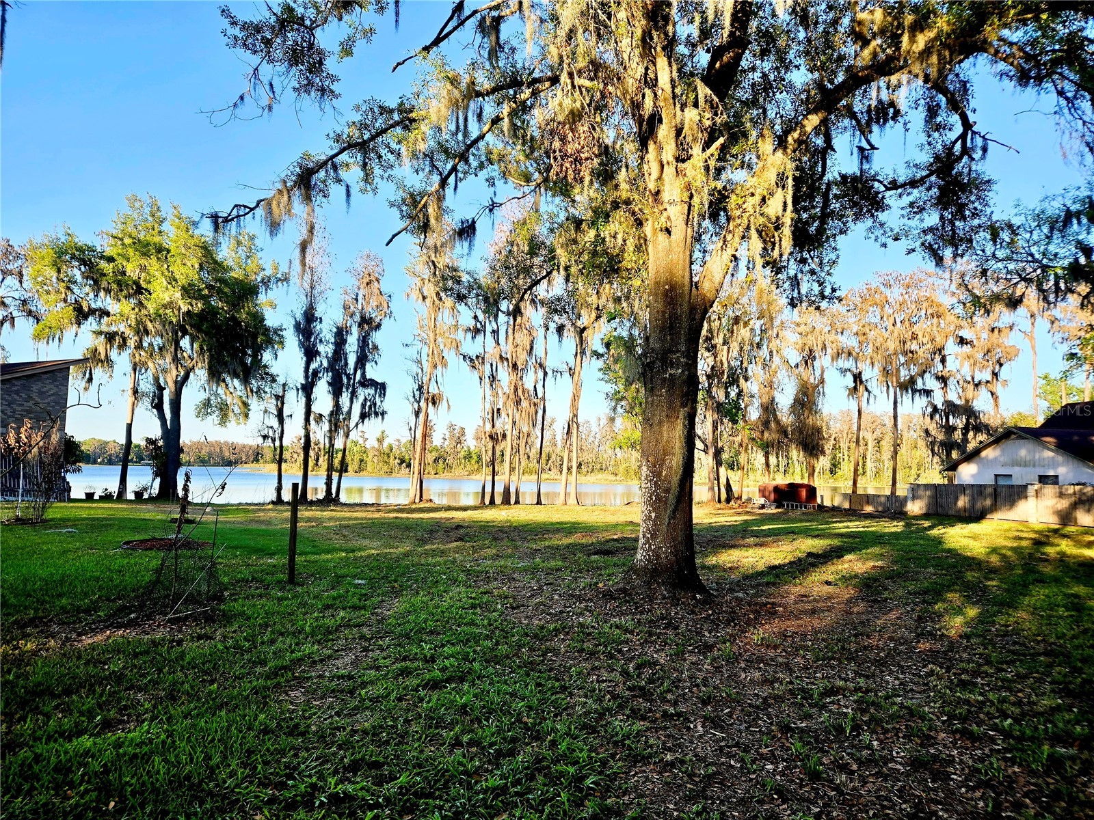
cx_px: 547
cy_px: 410
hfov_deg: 73.9
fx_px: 727
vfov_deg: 58.9
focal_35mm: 23
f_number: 1.8
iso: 25
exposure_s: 1/667
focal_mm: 5.4
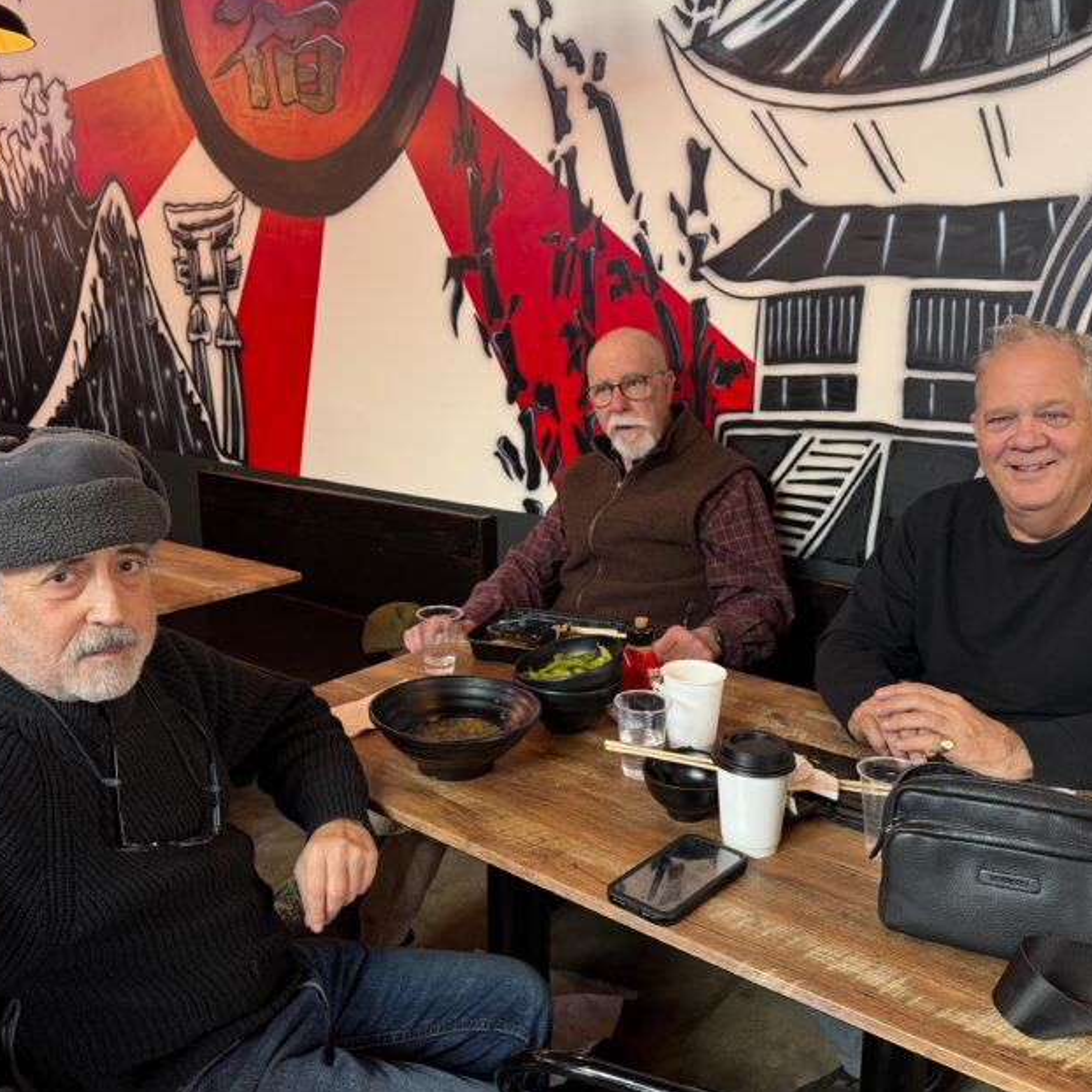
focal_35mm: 29
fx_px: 1035
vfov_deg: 55.6
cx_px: 555
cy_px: 539
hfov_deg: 55.6
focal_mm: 6.76
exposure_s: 1/60
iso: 160
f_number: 1.78
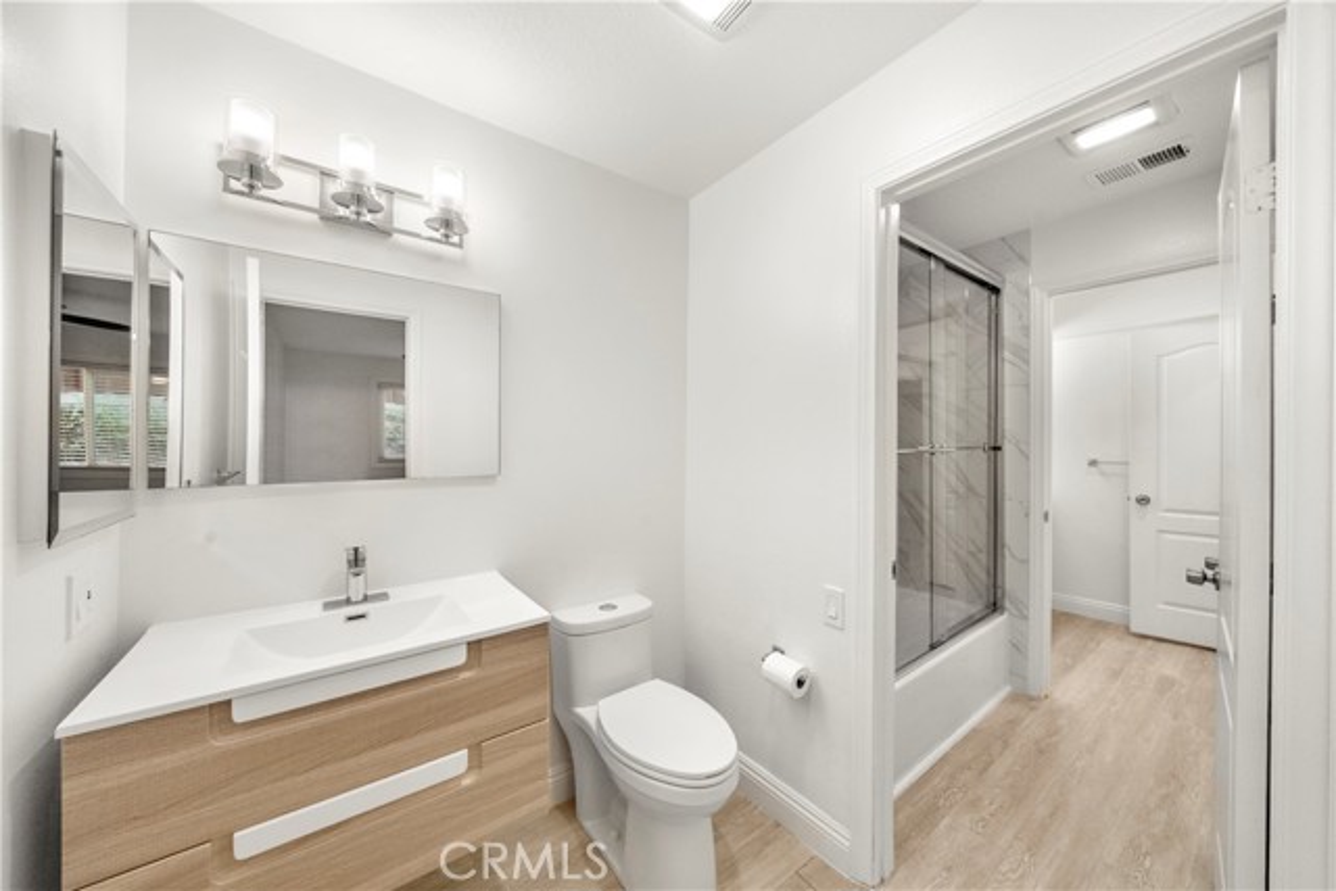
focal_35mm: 12
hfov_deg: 112.6
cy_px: 446
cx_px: 668
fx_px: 445
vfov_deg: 90.0
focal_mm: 12
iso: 2500
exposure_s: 1/50
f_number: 10
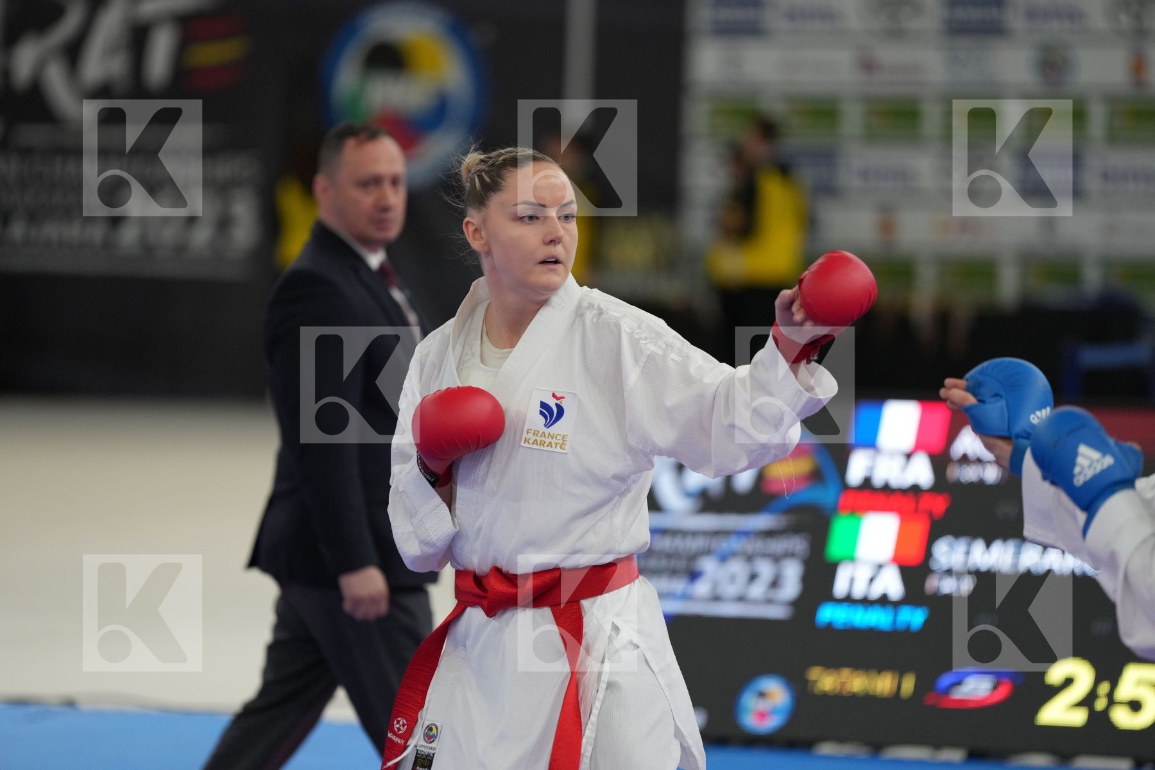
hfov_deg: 10.3
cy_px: 385
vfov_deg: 6.9
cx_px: 578
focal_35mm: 200
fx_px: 6416
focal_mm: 200
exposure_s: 1/1000
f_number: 2.8
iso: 2000
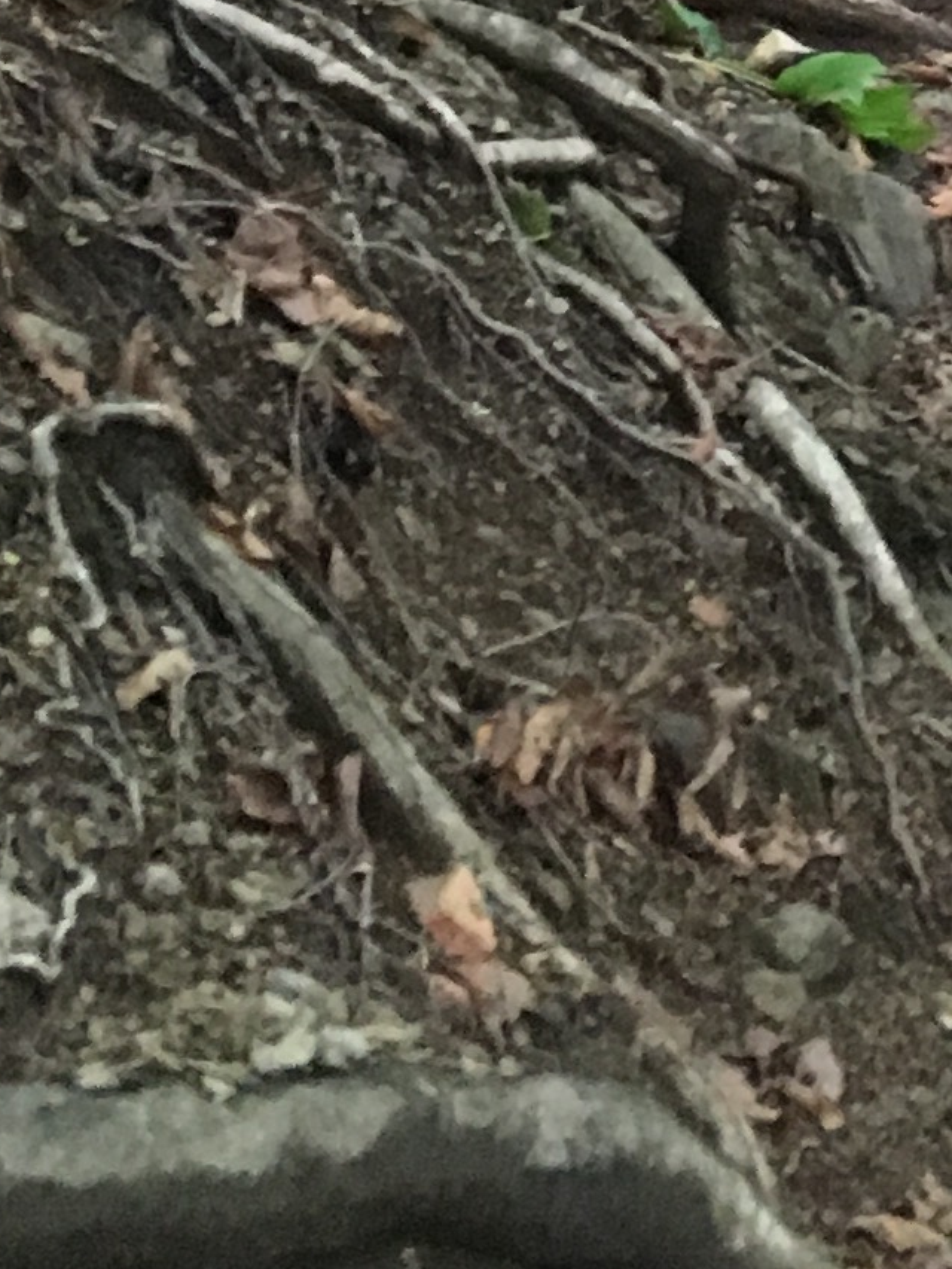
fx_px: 5022
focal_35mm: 137
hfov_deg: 10.0
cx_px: 1917
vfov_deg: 13.1
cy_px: -980
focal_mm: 4.15
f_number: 2.2
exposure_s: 1/30
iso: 200
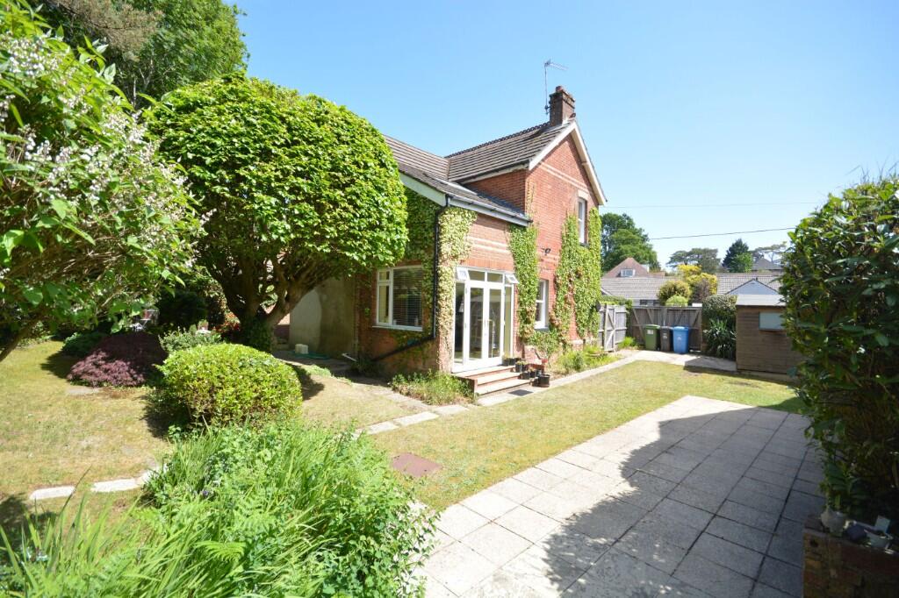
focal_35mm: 15
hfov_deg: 100.4
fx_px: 374
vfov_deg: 77.3
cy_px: 299
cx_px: 450
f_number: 8
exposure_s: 1/400
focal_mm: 10
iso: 400
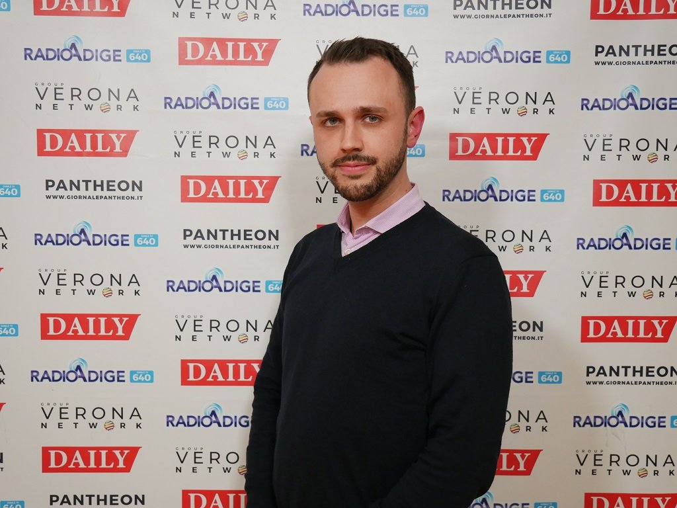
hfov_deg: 46.8
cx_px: 338
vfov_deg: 36.0
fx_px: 782
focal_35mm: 40
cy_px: 254
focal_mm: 20
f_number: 4.1
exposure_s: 1/60
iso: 800
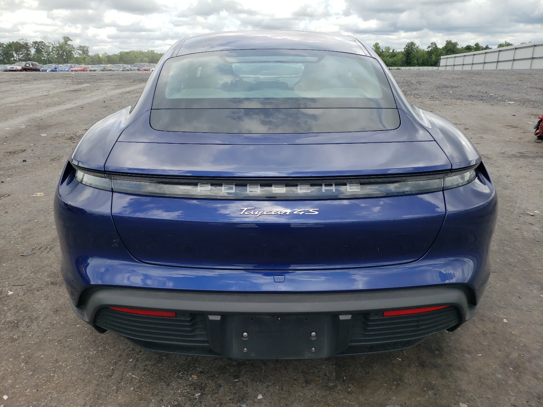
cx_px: 272
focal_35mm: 26
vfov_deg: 53.1
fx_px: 408
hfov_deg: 67.3
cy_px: 204
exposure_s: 1/2000
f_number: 1.5
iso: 50
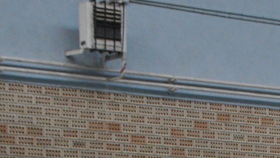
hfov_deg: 8.2
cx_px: 419
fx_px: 1916
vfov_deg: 4.7
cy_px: 247
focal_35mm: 258
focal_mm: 38
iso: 800
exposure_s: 1/160
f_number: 6.3
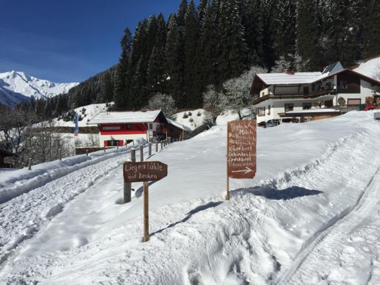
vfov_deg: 48.2
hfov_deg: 61.7
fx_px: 318
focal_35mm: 29
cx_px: 190
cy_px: 142
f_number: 2.2
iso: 32
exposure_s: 1/6623
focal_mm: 4.15
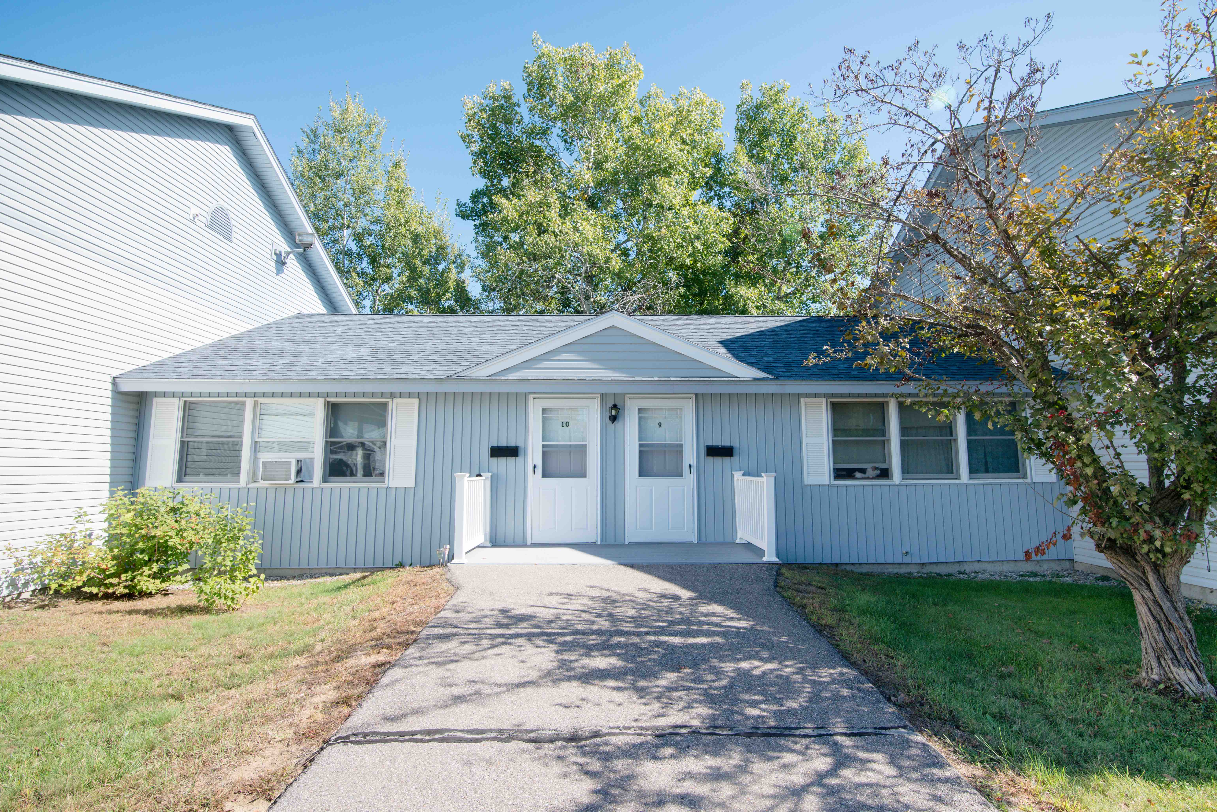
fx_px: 642
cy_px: 366
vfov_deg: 64.4
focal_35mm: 19
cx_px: 635
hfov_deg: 86.8
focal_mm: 16
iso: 200
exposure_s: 1/200
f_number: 6.3
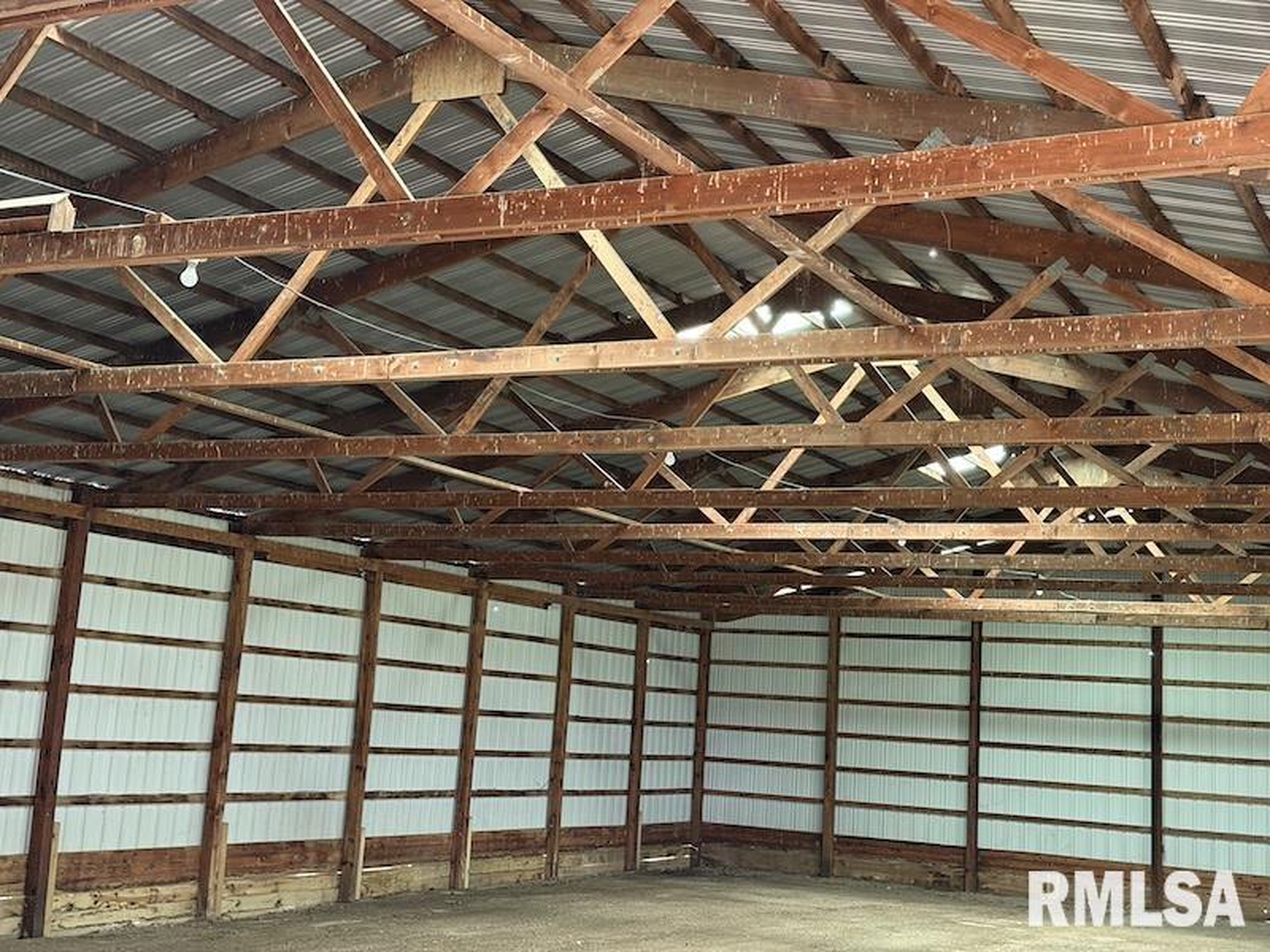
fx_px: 1761
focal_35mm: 48
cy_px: 476
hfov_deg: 39.7
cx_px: 635
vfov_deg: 30.3
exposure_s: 1/26
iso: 800
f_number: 1.78
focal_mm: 6.76
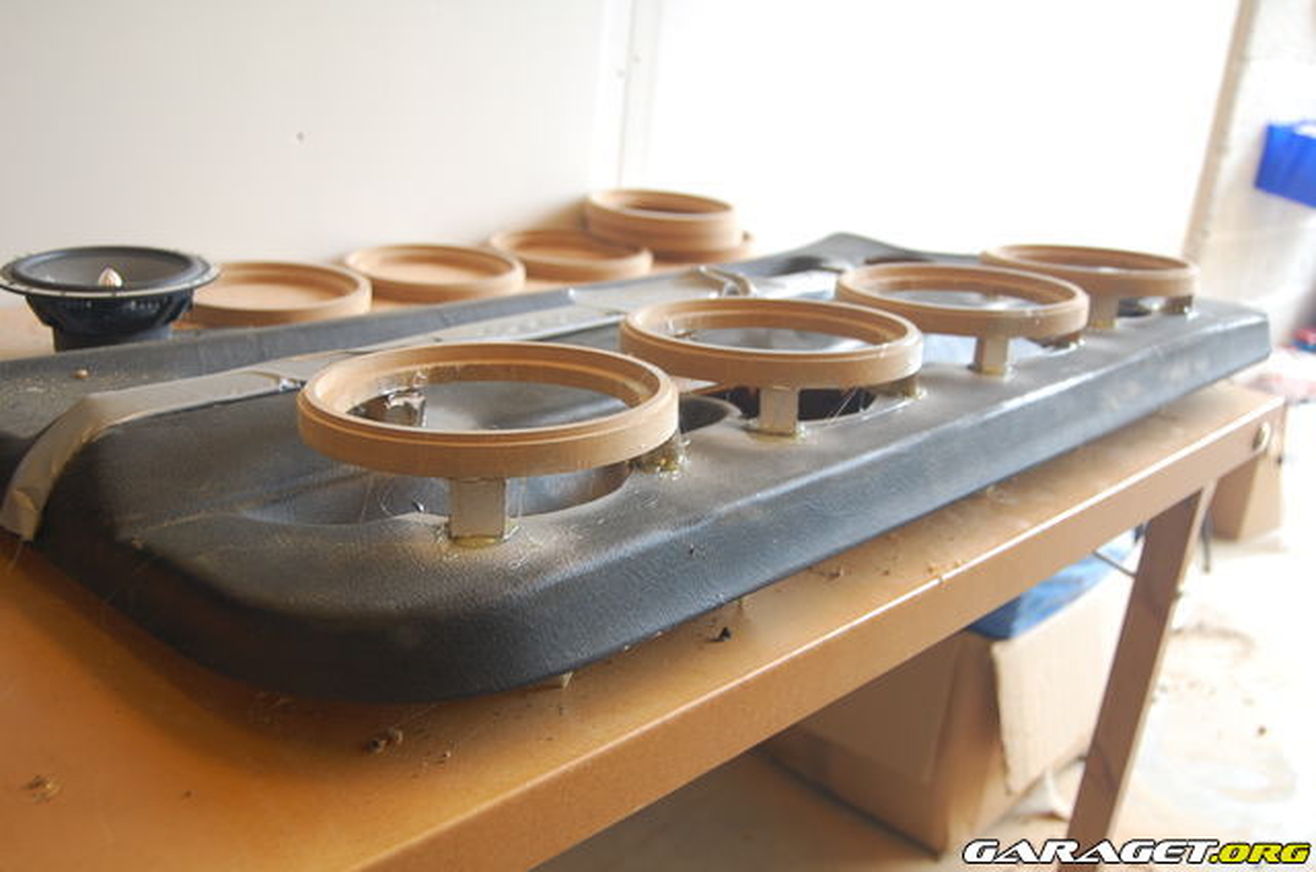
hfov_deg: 55.2
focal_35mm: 34
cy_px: 436
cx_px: 658
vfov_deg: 38.2
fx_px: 1259
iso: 400
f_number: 3.8
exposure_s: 1/40
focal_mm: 23
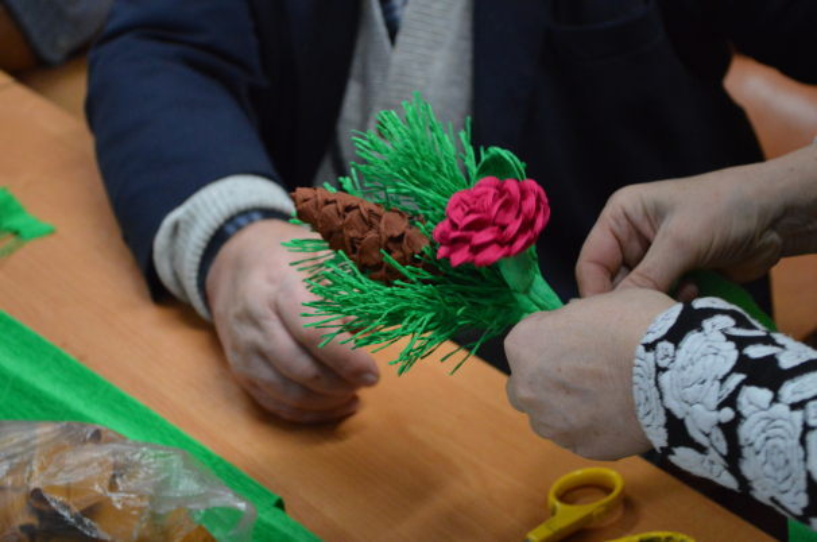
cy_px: 271
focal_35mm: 72
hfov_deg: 28.1
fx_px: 1631
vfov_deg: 18.9
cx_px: 408
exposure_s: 1/60
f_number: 5.3
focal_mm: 48
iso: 3200
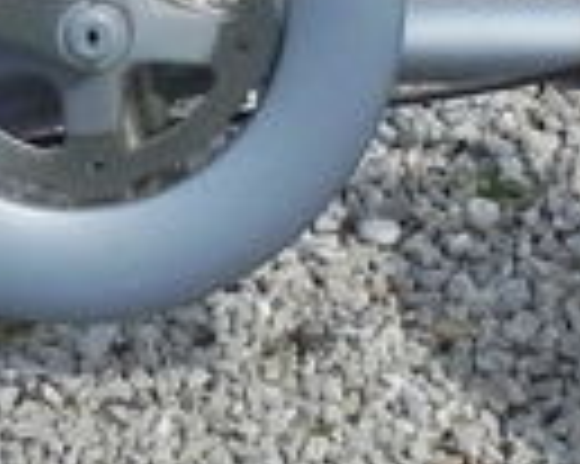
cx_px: 229
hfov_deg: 4.9
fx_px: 6758
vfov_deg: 3.9
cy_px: -599
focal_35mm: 394
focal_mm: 9.2
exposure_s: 1/536
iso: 160
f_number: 8
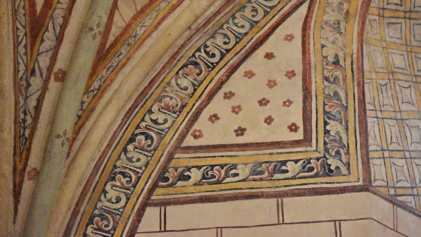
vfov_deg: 7.8
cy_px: 86
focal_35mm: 155
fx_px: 1726
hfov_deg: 13.9
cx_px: 226
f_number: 4.5
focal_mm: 85
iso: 12800
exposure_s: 1/125
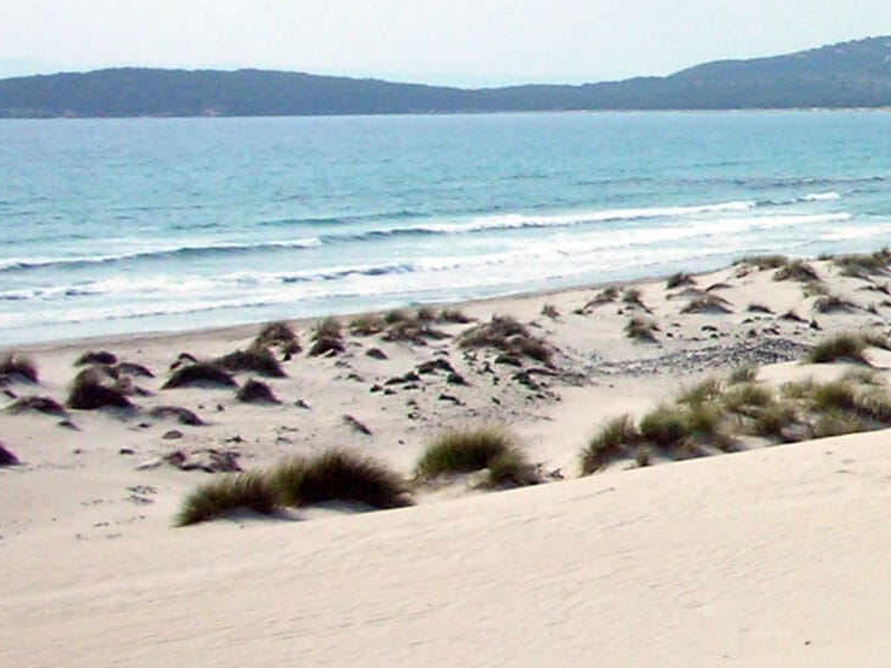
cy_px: 60
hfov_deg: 15.2
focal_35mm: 121
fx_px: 3114
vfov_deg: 12.2
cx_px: 1294
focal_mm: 5.8
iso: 71
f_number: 8.5
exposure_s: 1/250
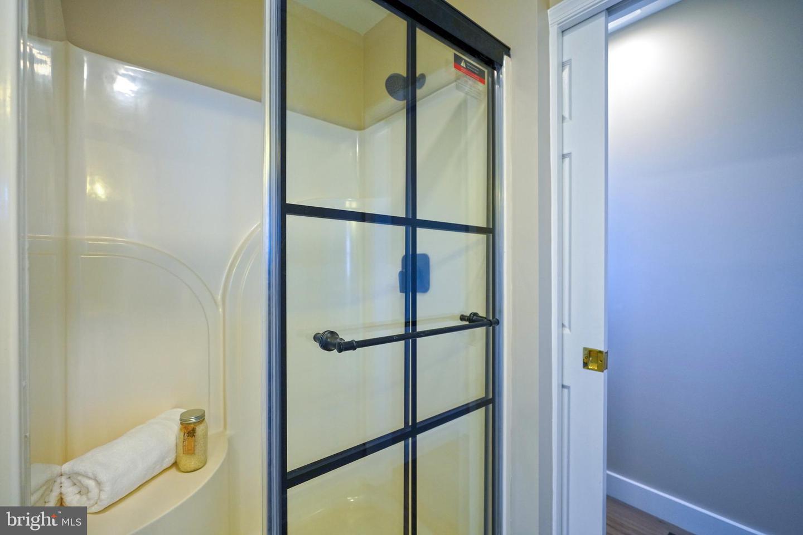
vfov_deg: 73.7
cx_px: 402
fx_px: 357
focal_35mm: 16
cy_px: 268
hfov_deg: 96.7
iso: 1250
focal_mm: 16
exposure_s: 1/160
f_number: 4
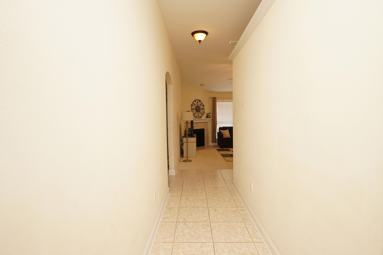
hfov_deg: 90.0
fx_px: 192
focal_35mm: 18
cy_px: 128
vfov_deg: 67.4
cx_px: 192
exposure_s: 1/60
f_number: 4.5
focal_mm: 12
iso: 400
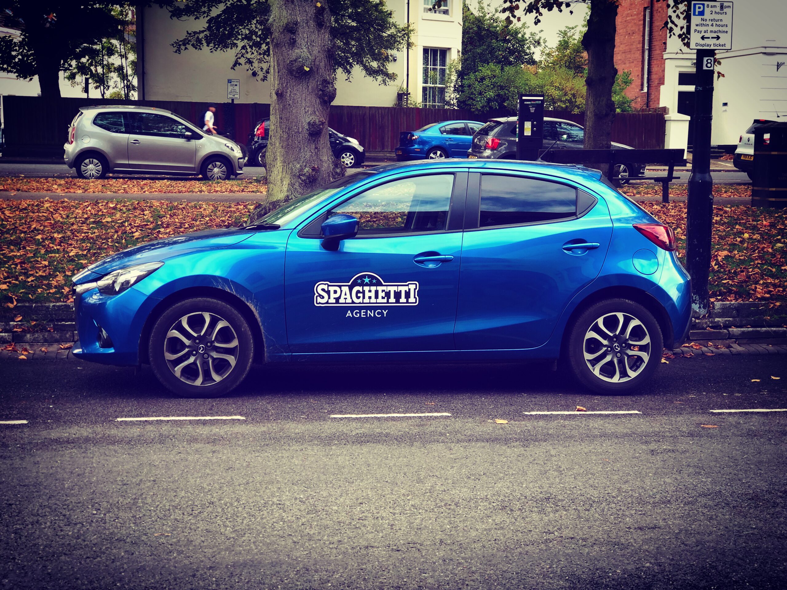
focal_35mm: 57
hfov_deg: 33.8
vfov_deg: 25.7
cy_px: 295
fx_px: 1296
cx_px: 394
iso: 64
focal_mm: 6.6
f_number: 2.8
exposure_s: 1/100
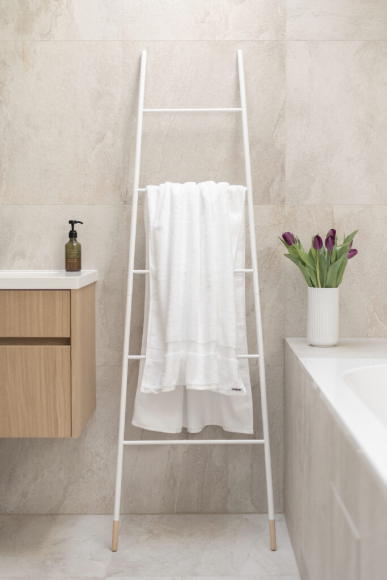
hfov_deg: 27.0
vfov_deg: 39.6
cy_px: 290
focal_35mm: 50
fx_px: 806
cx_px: 194
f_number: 1.8
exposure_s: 1/200
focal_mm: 50
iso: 160
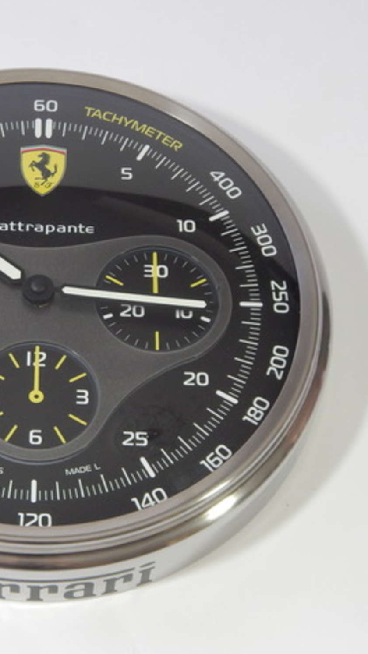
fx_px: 1544
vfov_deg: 23.9
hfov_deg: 13.5
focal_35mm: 89
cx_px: 38
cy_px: 328
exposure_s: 1/30
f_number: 4
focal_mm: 10.9
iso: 250
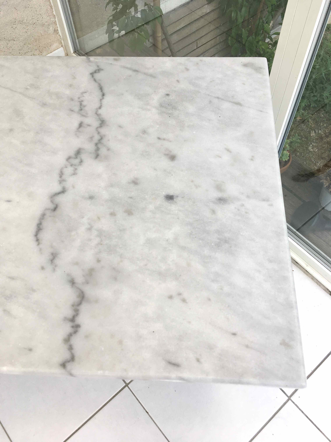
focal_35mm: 29
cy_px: 221
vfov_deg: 61.7
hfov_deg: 48.2
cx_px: 166
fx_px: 370
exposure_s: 1/587
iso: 25
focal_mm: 4.15
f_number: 2.2
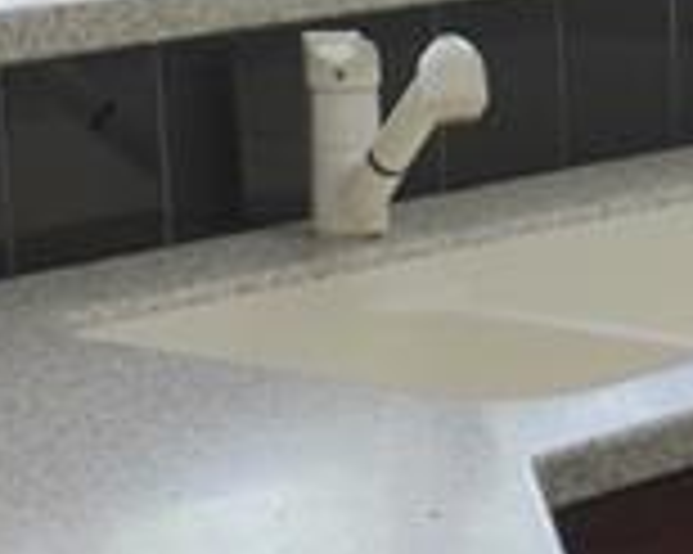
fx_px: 3607
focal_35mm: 176
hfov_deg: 10.3
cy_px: 887
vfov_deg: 8.5
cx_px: 1274
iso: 250
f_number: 4
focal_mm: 16
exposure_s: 1/30
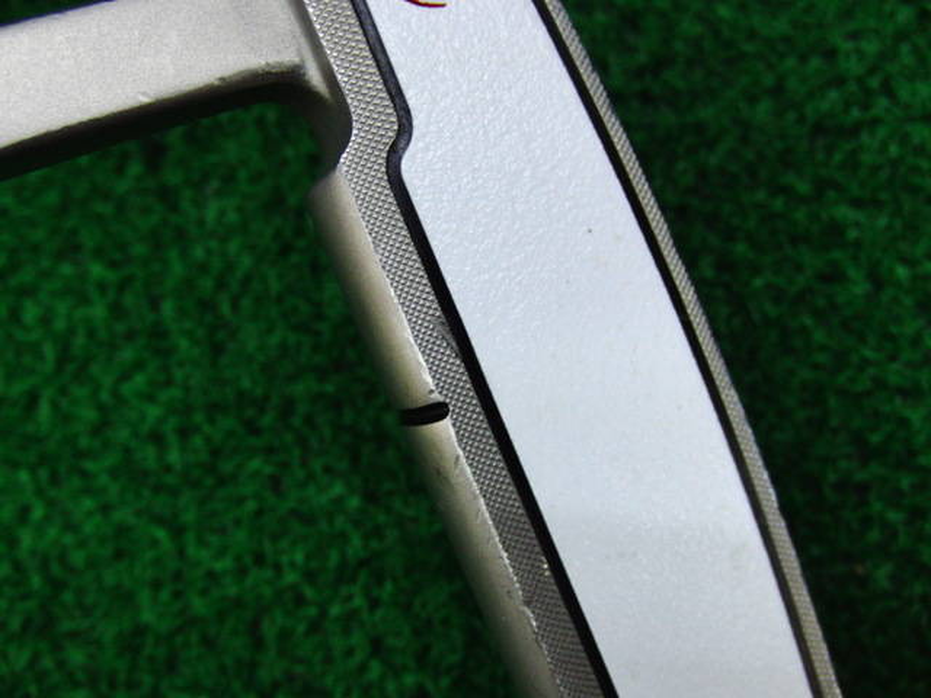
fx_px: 995
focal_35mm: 37
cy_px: 349
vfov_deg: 38.7
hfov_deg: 50.1
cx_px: 466
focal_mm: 6.42
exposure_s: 1/80
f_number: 3.6
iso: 320
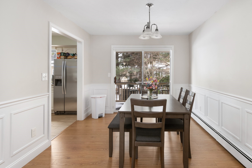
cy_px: 73
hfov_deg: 80.8
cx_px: 141
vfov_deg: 59.3
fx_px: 147
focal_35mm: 21
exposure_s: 1/4
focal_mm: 12
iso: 400
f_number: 10
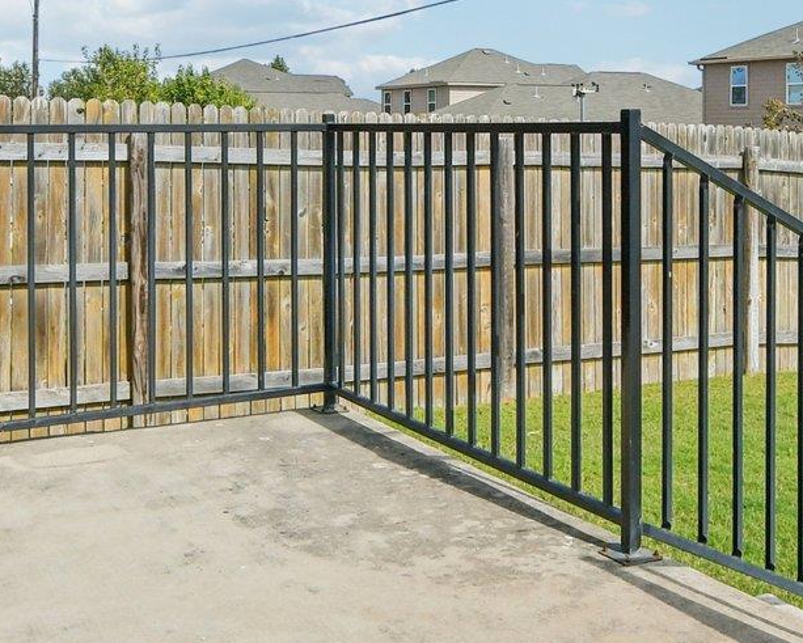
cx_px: 477
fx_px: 1118
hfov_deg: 39.4
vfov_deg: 31.0
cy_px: 96
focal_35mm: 47
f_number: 8
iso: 400
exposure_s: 1/1250
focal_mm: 10
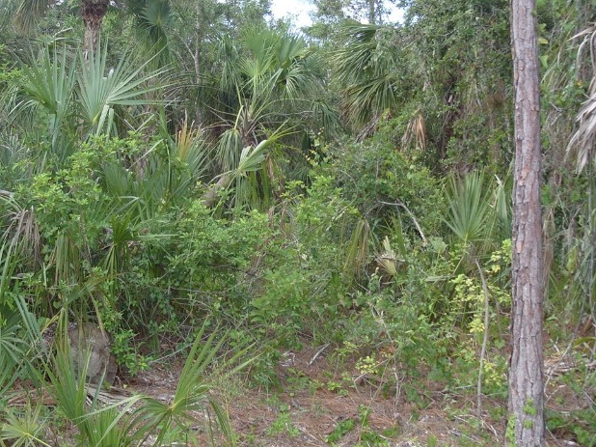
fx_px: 998
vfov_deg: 25.2
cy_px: 221
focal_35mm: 58
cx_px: 260
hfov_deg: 33.2
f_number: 2.8
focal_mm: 7.8
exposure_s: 1/250
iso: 80
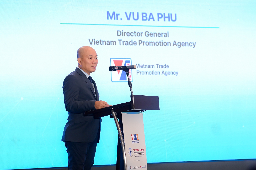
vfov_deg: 10.8
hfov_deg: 16.1
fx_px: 903
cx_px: 128
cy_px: 85
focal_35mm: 127
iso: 640
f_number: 2.5
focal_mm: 85
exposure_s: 1/100
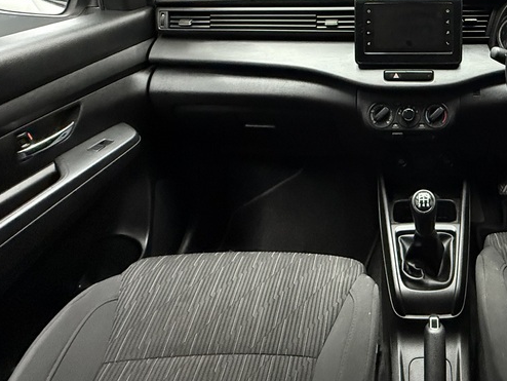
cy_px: 69
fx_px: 425
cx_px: 415
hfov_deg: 56.6
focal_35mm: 29
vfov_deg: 45.5
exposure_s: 1/50
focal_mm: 2.22
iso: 1000
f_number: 2.2
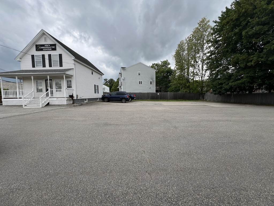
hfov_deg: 106.2
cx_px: 137
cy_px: 103
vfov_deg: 89.9
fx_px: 103
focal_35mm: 13
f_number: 1.8
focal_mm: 1.57
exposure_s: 1/386
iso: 32
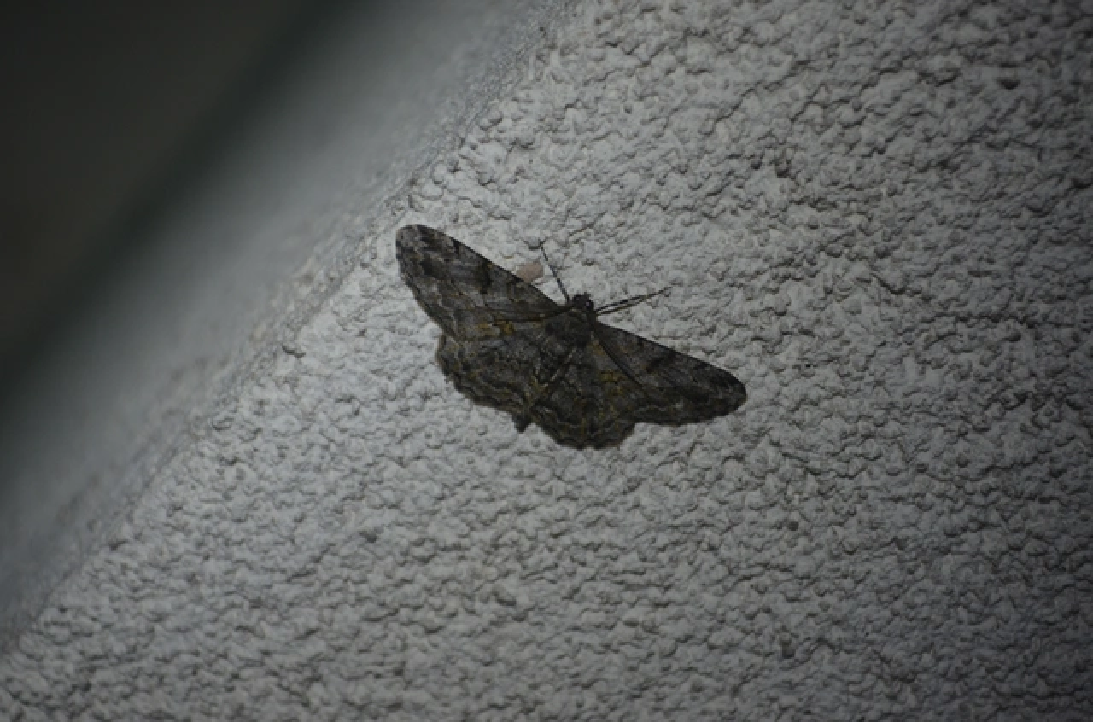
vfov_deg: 16.5
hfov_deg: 24.7
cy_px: 361
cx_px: 546
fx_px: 2498
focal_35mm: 82
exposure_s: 1/60
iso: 640
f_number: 5.6
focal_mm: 55
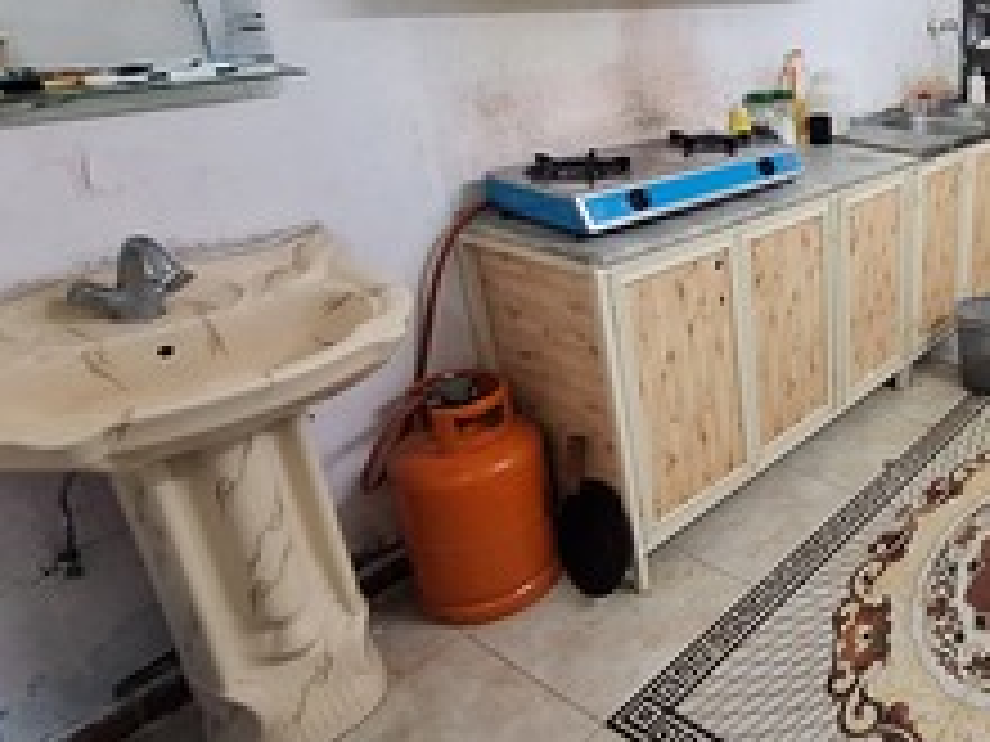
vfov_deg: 51.0
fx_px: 772
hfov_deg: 54.0
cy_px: 295
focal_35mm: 27
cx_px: 947
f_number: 2.2
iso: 320
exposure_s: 1/24
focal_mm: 1.74
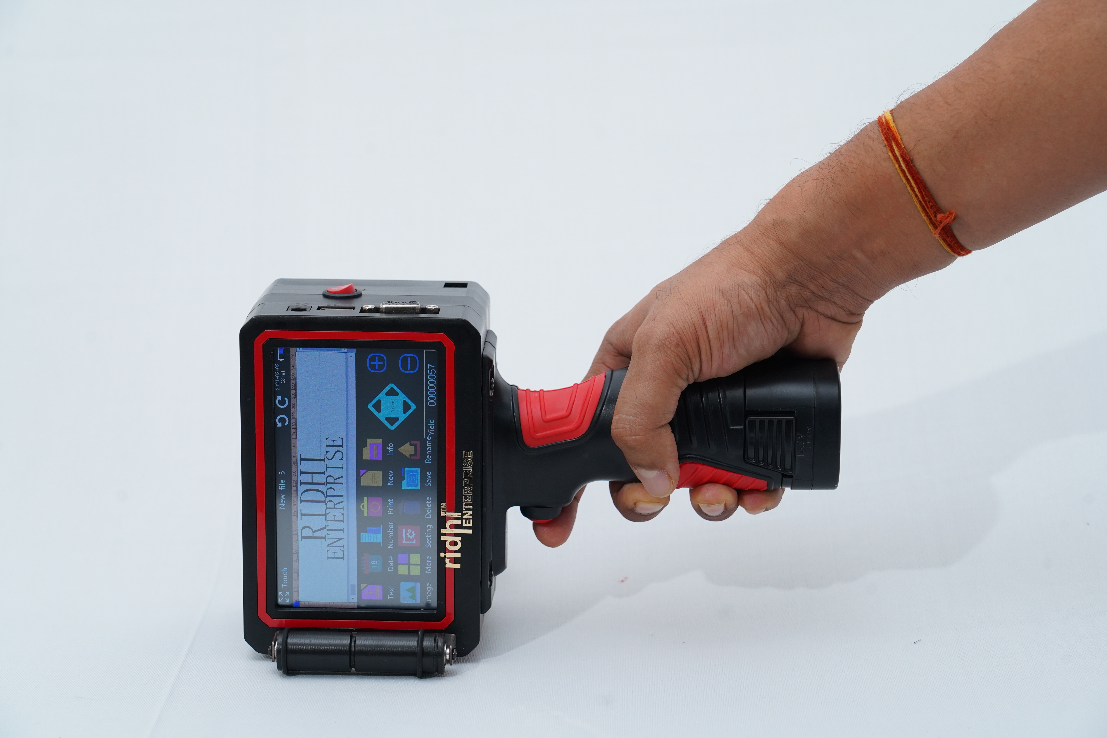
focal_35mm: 87
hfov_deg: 23.4
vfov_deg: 15.7
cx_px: 554
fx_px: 2675
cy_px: 369
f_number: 8
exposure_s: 1/125
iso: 1000
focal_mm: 87
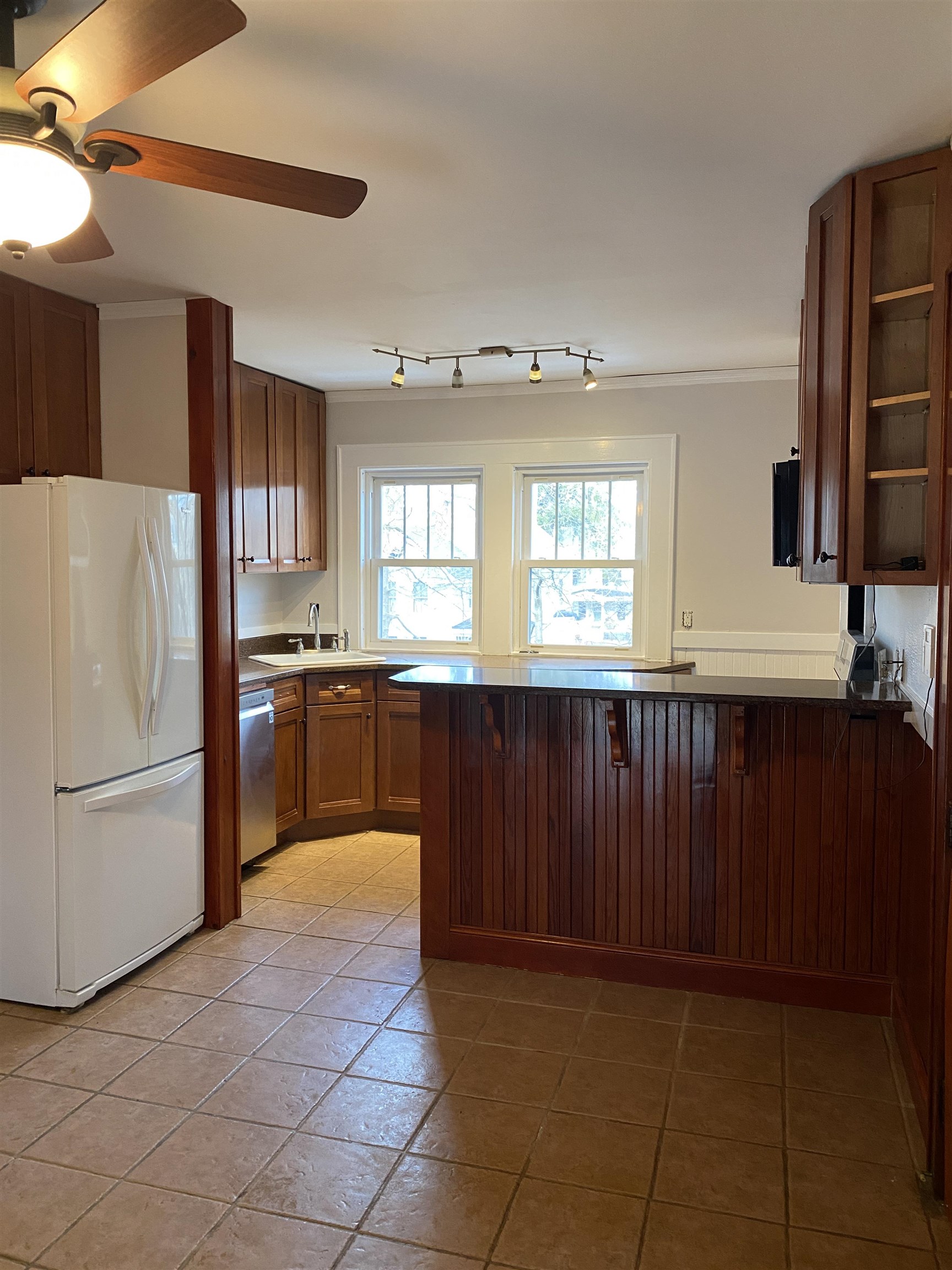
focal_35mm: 26
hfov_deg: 53.1
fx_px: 953
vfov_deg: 67.3
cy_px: 635
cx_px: 476
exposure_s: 1/60
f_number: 1.8
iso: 250
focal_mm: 4.25
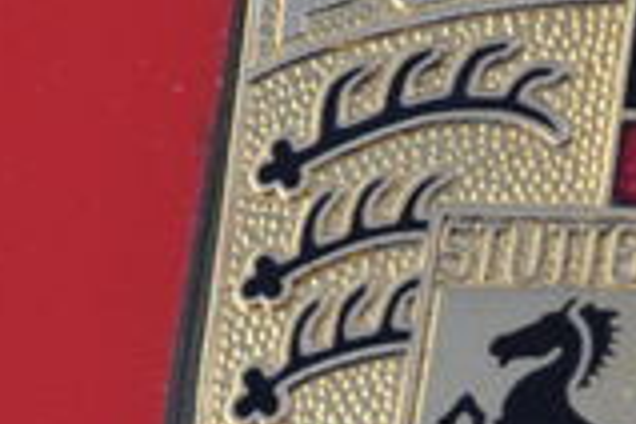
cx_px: 612
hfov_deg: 1.0
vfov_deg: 0.7
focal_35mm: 2030
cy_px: 472
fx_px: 35861
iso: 500
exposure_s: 1/160
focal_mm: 280
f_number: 6.3
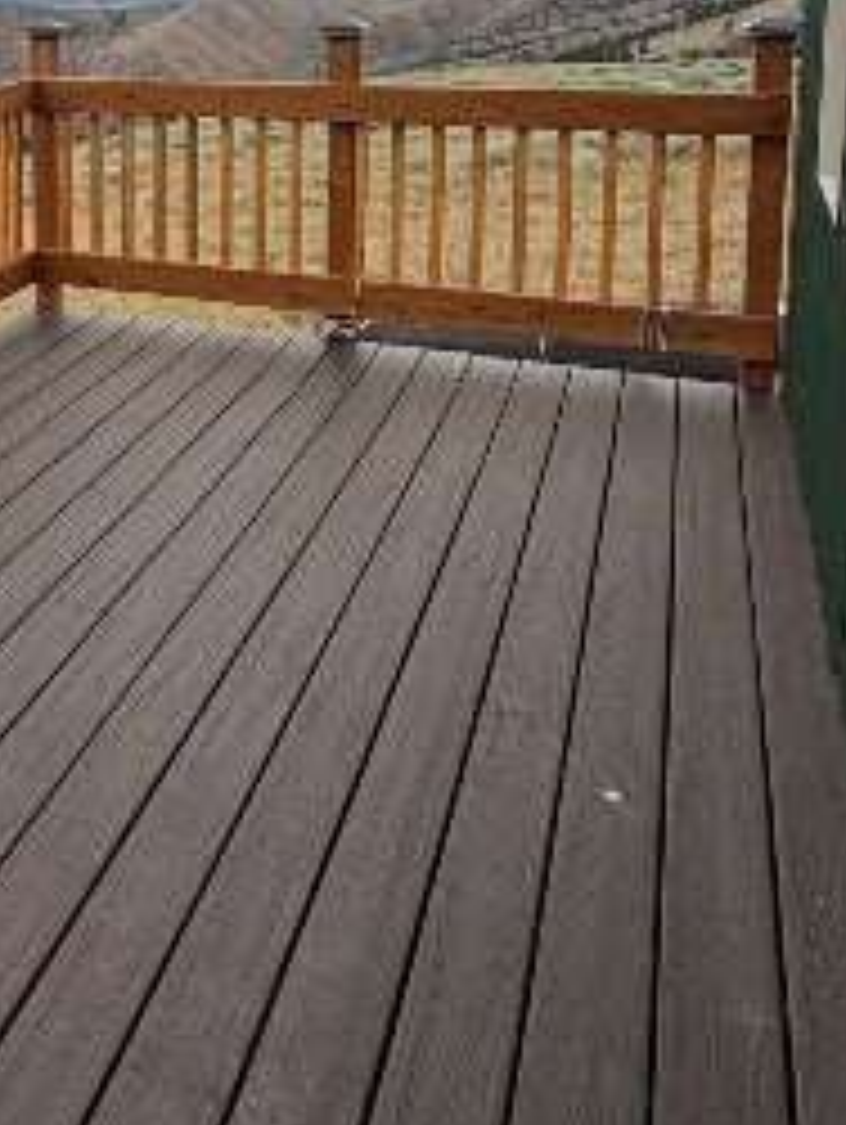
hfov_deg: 27.1
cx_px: -306
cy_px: 135
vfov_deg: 40.8
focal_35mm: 43
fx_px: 1399
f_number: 2.2
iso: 20
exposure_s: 1/1105
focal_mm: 2.22
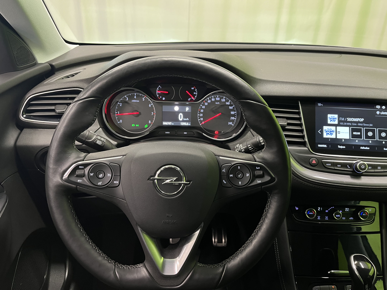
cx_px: 194
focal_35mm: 26
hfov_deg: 67.3
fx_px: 291
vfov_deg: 53.1
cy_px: 145
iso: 320
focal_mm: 5.1
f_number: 1.6
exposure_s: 1/50
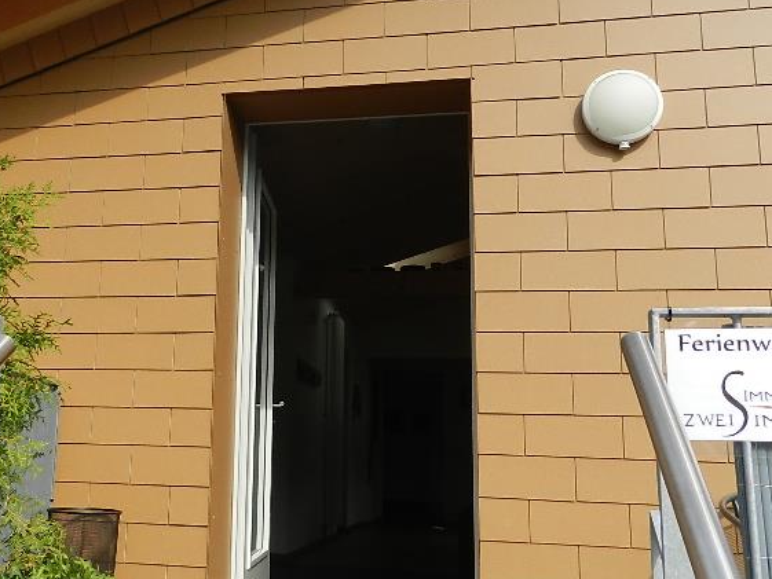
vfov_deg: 34.4
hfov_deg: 44.1
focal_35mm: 42
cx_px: 249
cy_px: 282
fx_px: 937
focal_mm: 4
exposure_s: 1/800
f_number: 3.4
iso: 160
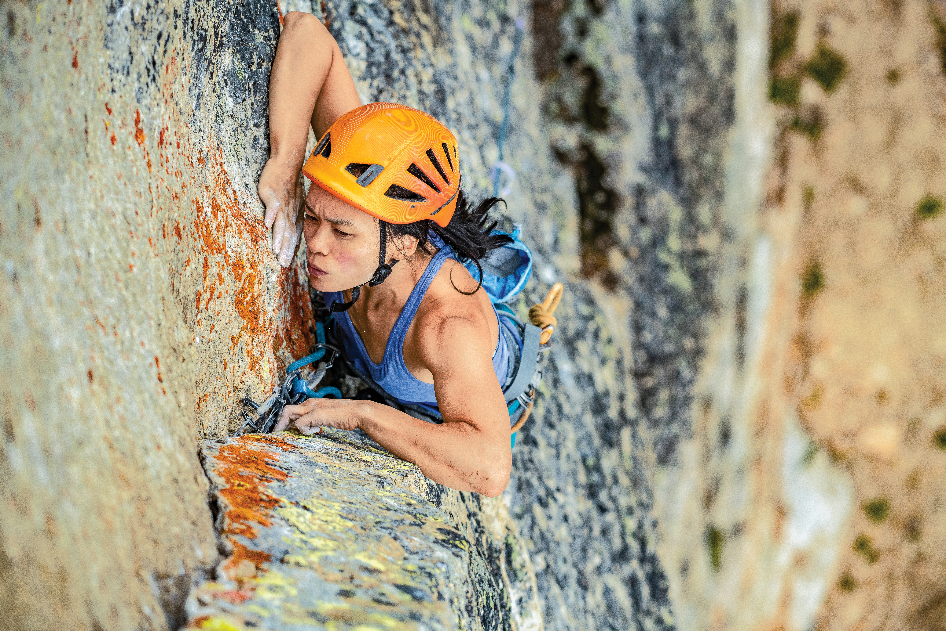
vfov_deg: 10.2
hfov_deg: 15.2
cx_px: 473
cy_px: 316
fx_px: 3547
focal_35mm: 135
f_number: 5.6
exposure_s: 1/1000
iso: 250
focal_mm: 135
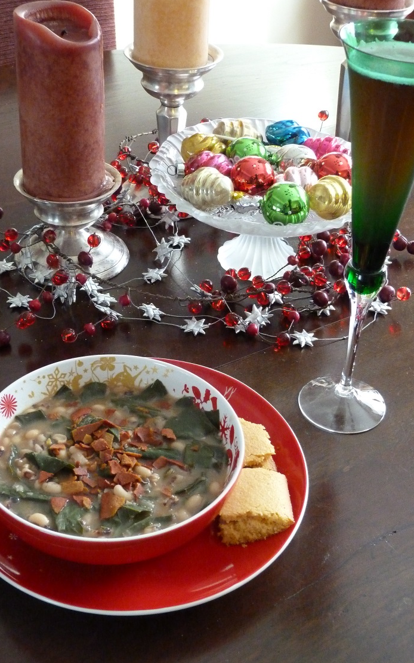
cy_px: 337
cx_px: 208
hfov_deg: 27.4
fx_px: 848
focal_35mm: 47
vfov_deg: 42.6
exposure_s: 1/30
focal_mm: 7.4
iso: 800
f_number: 3.2
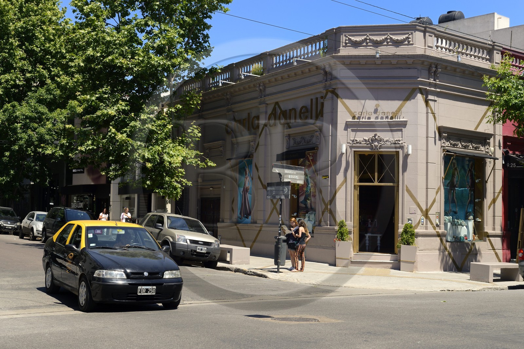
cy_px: 174
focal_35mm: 56
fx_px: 814
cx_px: 262
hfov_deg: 35.7
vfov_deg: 24.2
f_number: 9
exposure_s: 1/250
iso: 200
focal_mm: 56
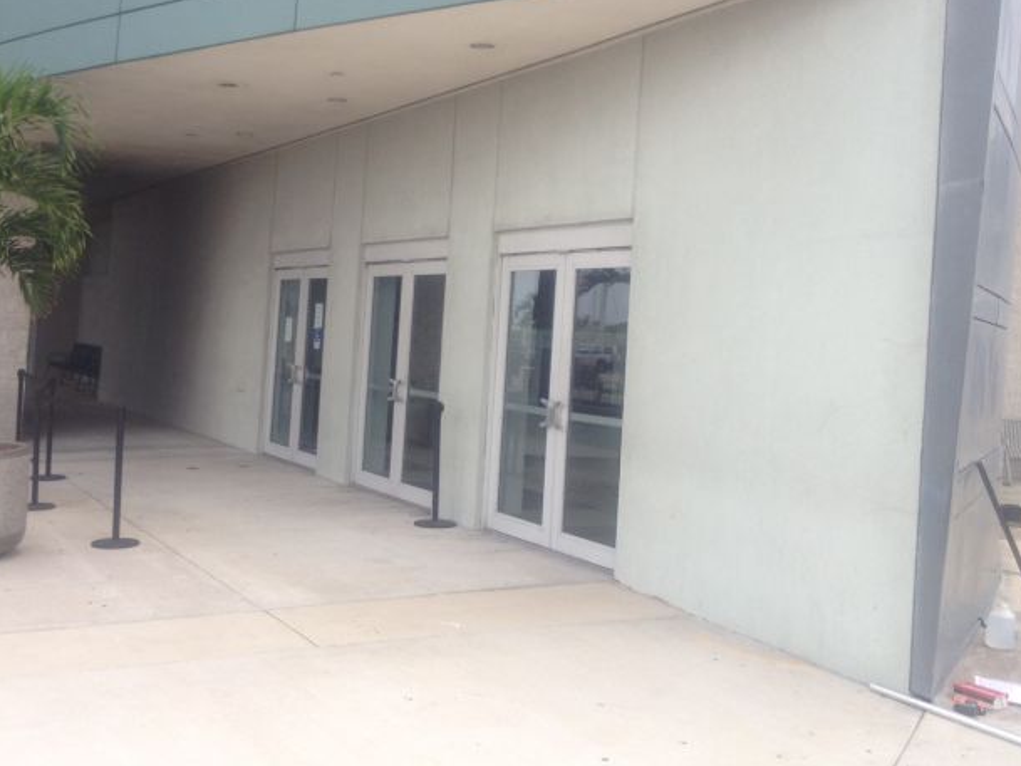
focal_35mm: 46
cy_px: 278
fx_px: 1357
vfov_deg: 31.4
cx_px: 387
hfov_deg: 41.0
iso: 64
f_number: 2.4
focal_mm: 4.28
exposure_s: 1/627
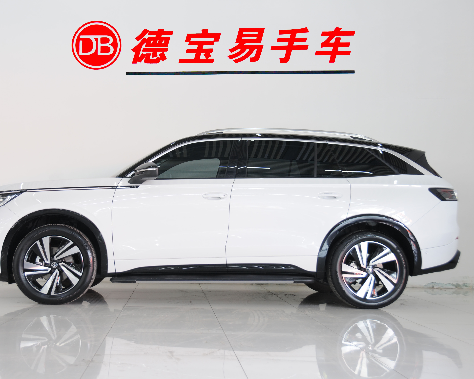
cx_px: 215
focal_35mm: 50
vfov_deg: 30.5
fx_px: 695
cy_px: 189
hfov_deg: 37.6
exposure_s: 1/15
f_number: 4.8
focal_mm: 29
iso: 200
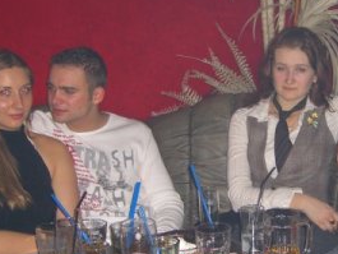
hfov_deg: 22.4
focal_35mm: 86
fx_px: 840
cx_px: 272
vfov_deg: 17.1
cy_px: 167
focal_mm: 7.9
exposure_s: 1/60
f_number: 2.8
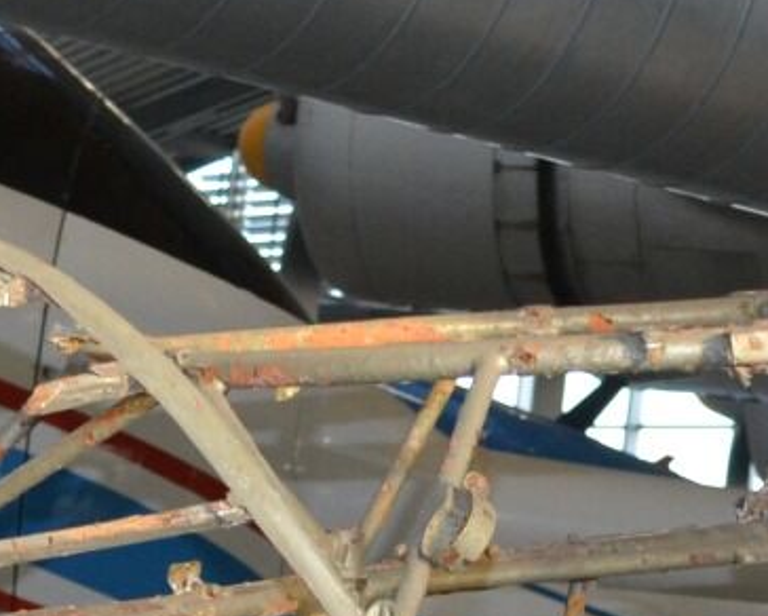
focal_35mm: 174
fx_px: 3959
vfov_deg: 8.6
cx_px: 365
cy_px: 1039
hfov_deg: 11.1
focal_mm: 22
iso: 560
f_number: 4
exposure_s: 1/60
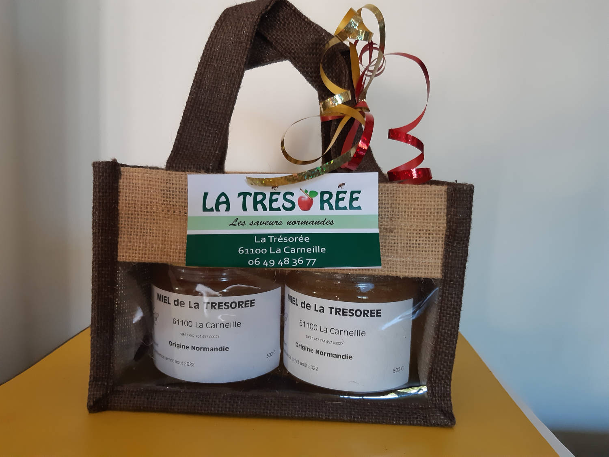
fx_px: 457
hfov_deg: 67.3
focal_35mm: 26
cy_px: 228
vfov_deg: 53.1
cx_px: 304
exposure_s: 1/50
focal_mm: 3.92
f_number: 1.7
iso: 250
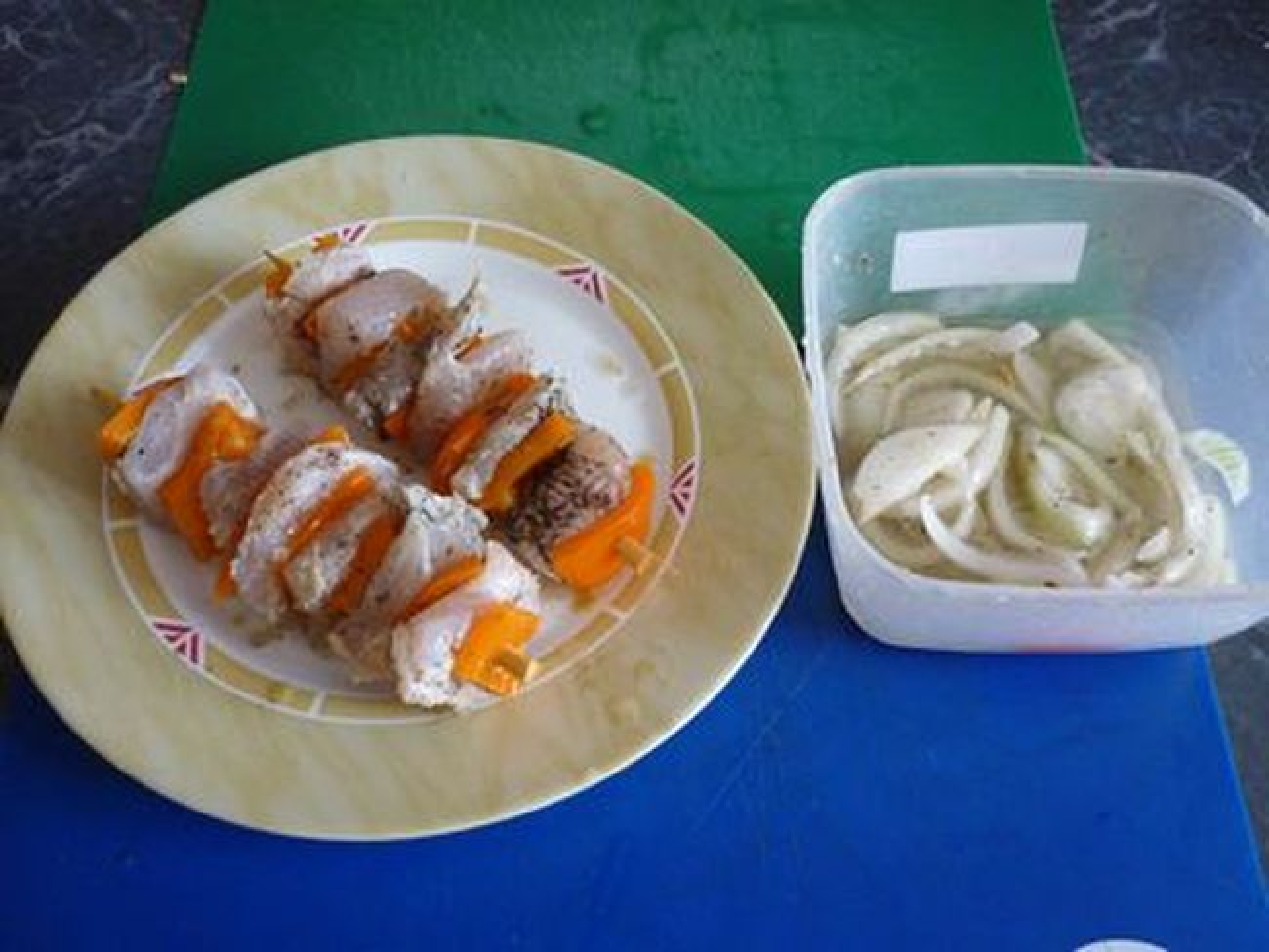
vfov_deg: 43.0
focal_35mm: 33
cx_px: 634
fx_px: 1210
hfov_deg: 55.3
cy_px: 476
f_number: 2.8
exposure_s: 1/30
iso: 320
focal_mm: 5.5
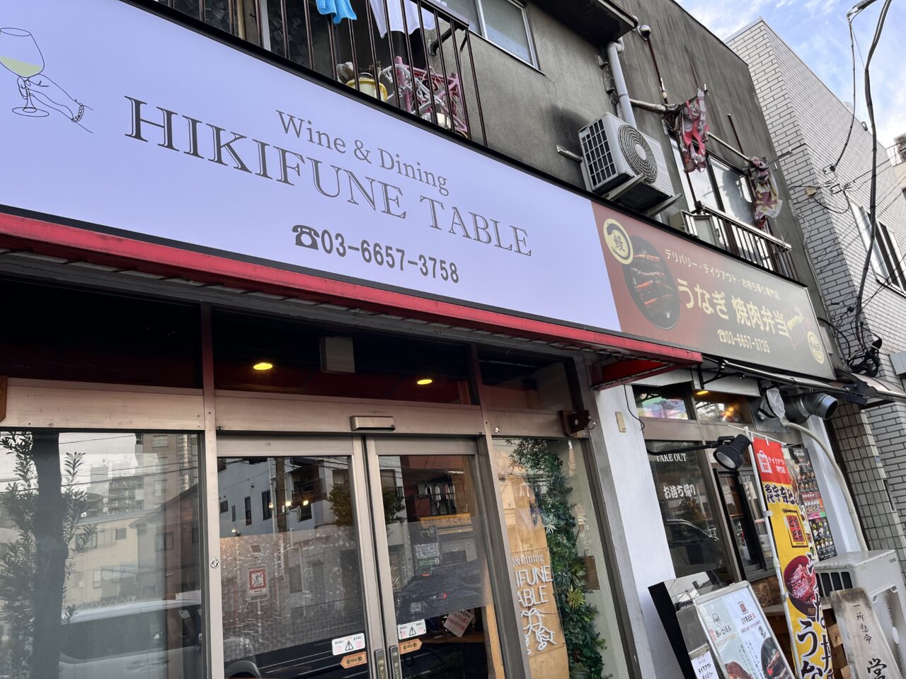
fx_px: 680
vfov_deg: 53.1
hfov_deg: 67.3
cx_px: 453
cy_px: 340
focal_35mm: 26
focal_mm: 5.1
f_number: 1.6
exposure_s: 1/288
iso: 40
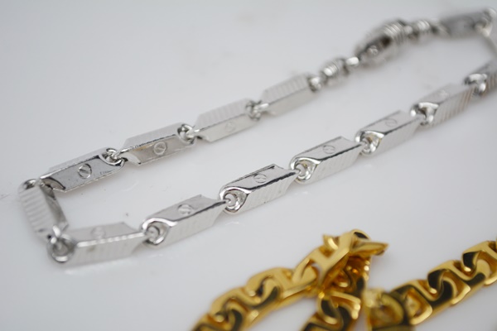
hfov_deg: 26.0
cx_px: 248
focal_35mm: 78
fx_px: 1077
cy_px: 166
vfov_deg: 17.5
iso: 400
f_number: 5.6
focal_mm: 52
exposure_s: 1/100
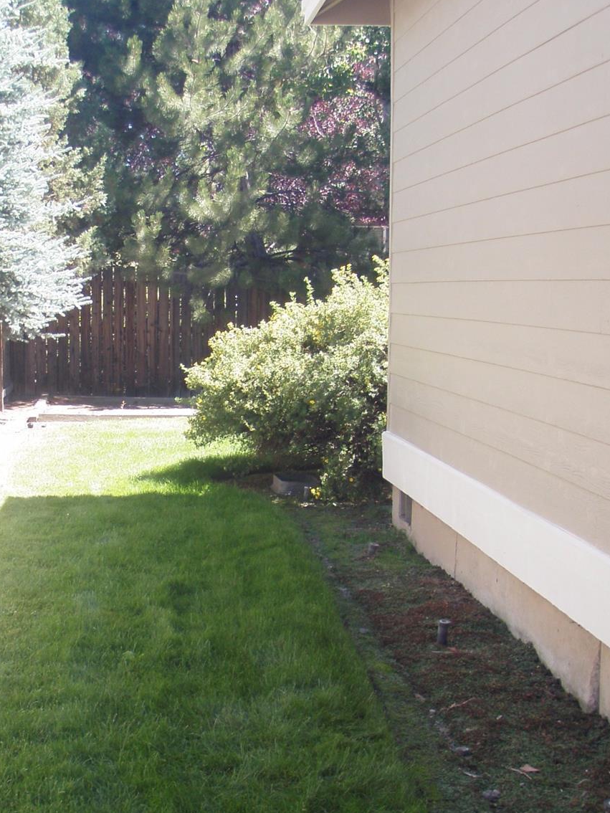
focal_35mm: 67
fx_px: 1574
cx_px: 143
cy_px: 518
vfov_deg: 28.8
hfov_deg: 21.7
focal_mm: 6.7
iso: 80
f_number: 3.5
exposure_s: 1/100
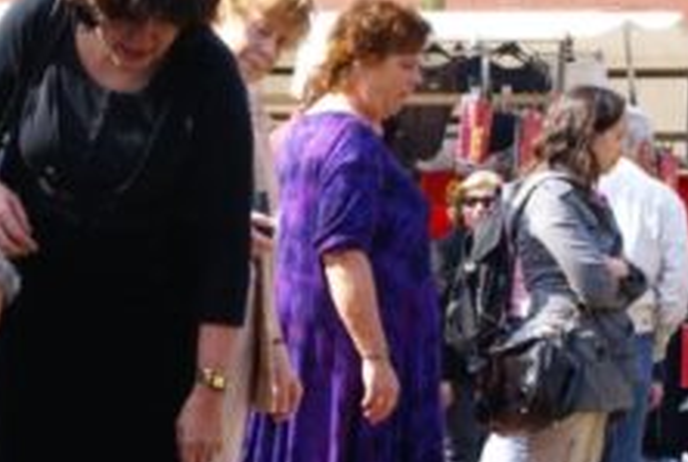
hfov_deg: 12.6
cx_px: 112
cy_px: 414
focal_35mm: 162
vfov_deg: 8.5
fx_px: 3102
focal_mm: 40
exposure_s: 1/80
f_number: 6.3
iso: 100
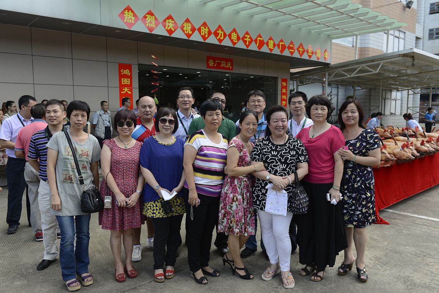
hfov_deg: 65.5
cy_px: 146
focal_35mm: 28
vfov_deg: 46.4
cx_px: 220
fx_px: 342
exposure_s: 1/100
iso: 100
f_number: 8
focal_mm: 28
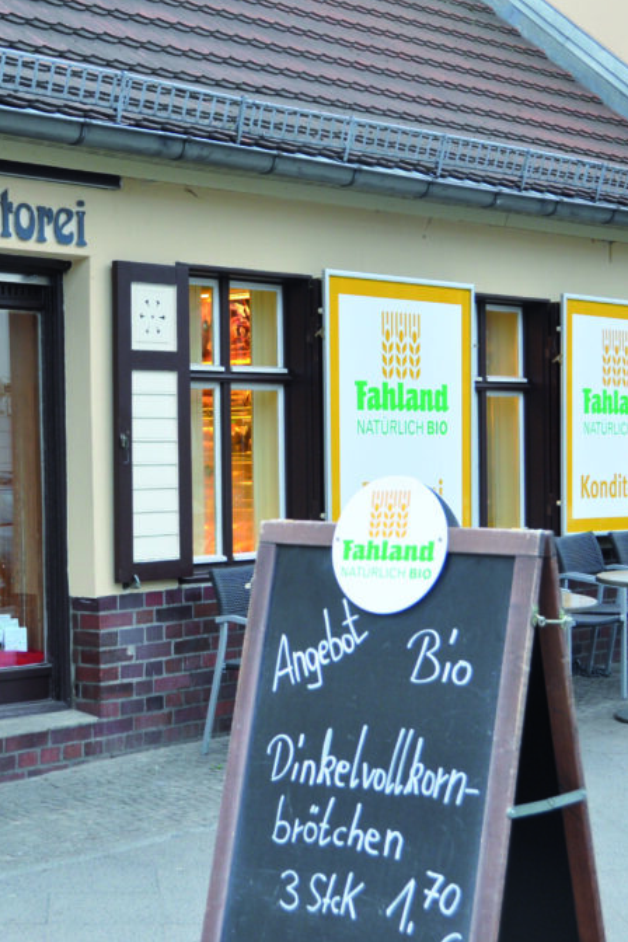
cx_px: 130
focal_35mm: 71
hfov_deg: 19.1
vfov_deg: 28.5
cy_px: 467
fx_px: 1851
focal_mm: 31
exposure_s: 1/60
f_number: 5.6
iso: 640
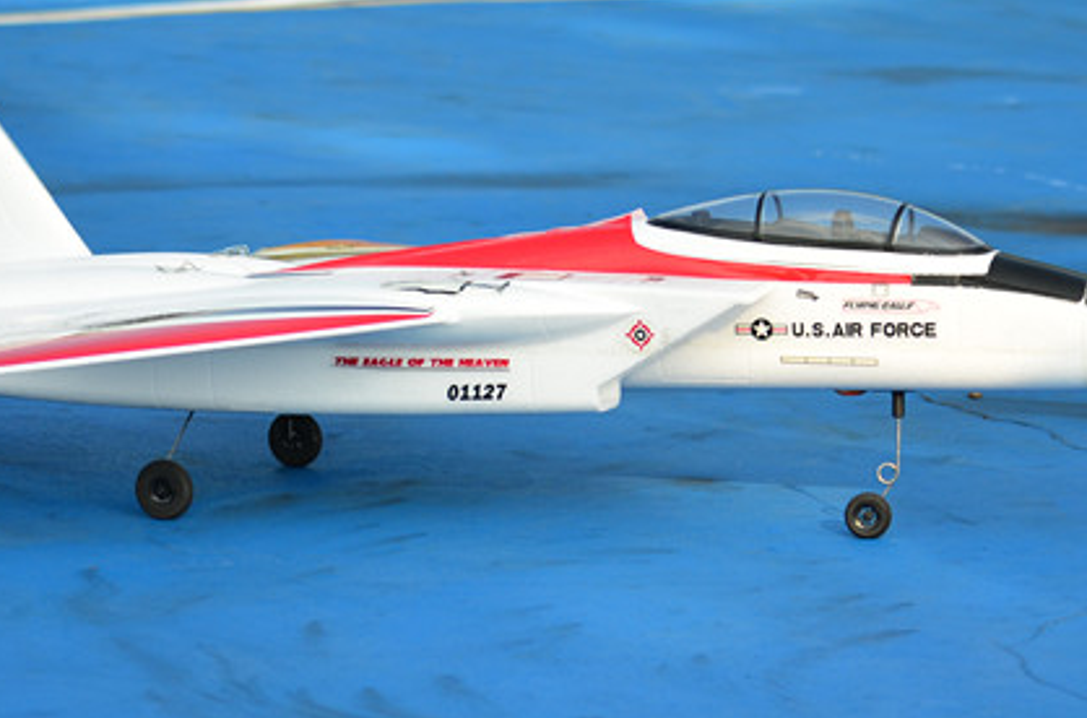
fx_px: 4755
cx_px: 567
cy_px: 306
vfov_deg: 8.6
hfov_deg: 13.0
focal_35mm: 158
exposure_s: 1/320
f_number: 4.5
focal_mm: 55
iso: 100
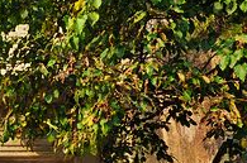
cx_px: -111
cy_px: 176
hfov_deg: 21.7
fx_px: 548
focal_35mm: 80
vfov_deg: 16.5
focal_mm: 16
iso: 400
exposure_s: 1/400
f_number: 8
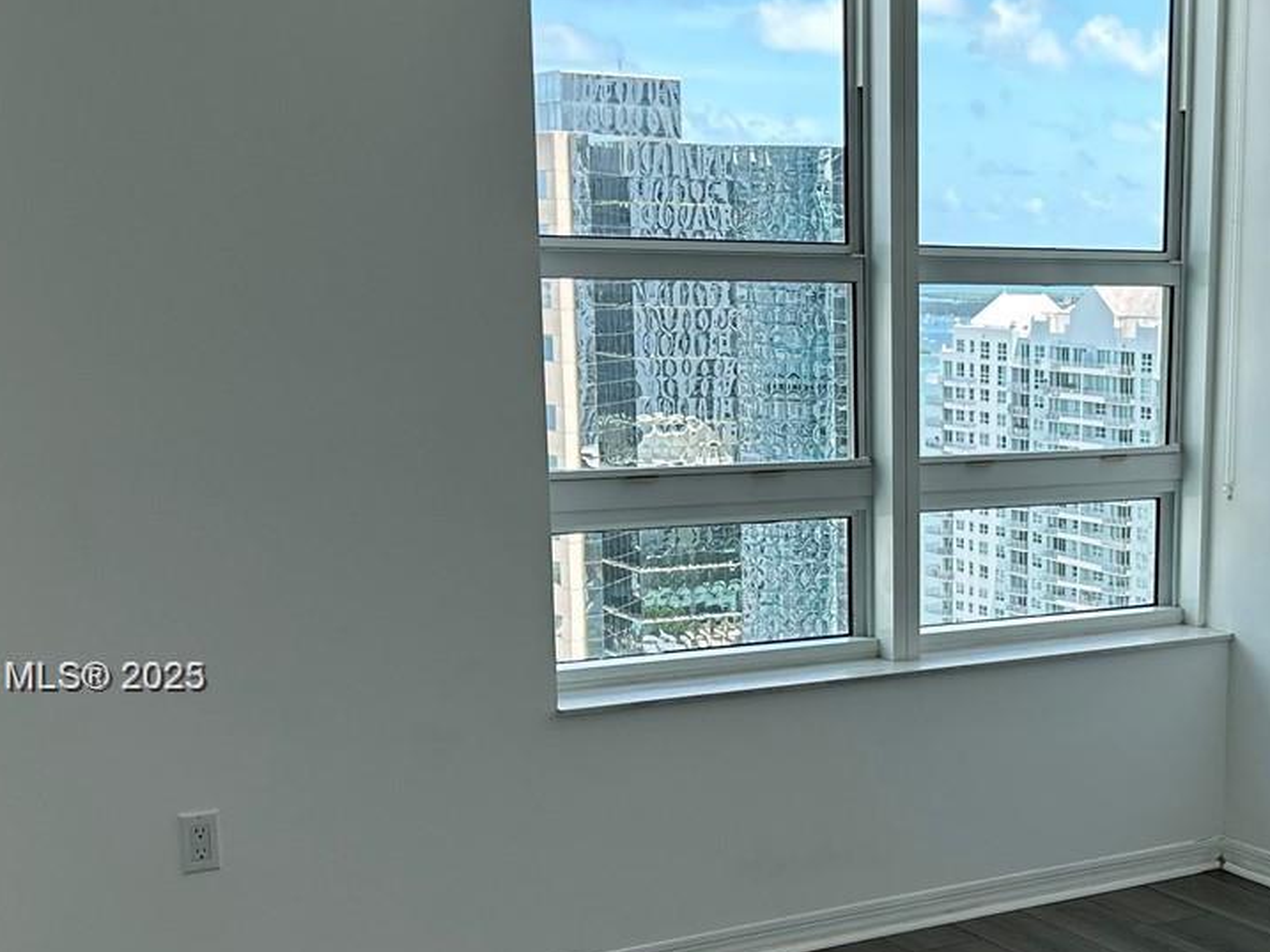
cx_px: 1056
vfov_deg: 25.0
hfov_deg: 32.1
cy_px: 679
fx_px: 2128
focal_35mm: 58
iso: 50
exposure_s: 1/558
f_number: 1.5
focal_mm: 5.7
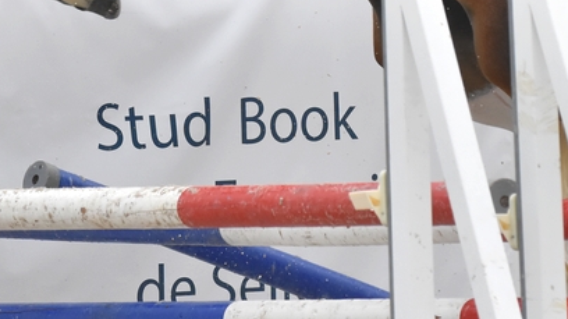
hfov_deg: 5.1
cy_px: -88
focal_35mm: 424
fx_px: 6385
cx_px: 213
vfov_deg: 2.9
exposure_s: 1/1500
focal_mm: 125
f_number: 4.8
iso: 1600
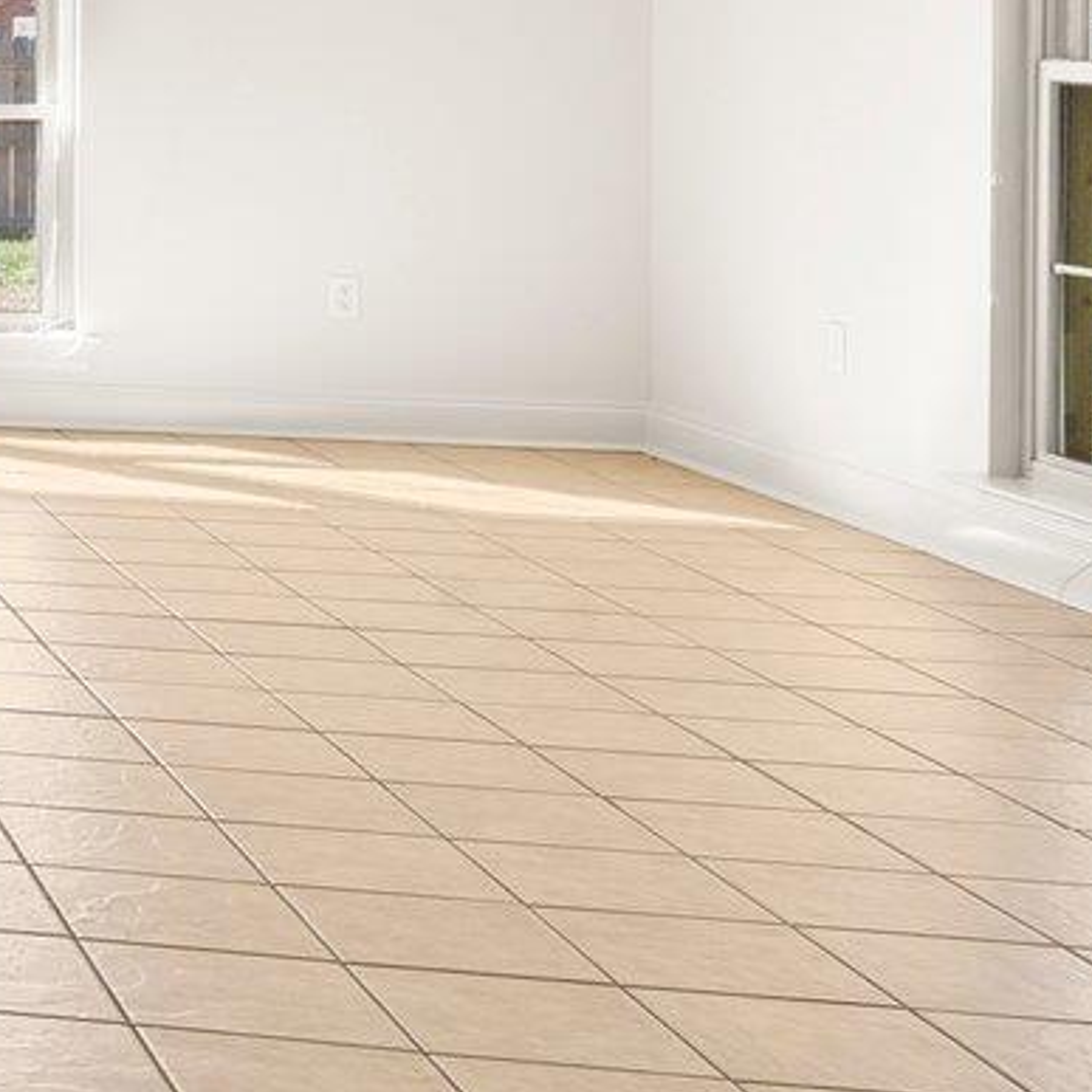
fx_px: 2570
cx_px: -1213
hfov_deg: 16.6
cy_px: 24
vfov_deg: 23.1
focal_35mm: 72
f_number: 10
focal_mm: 16
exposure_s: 1/6
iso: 320
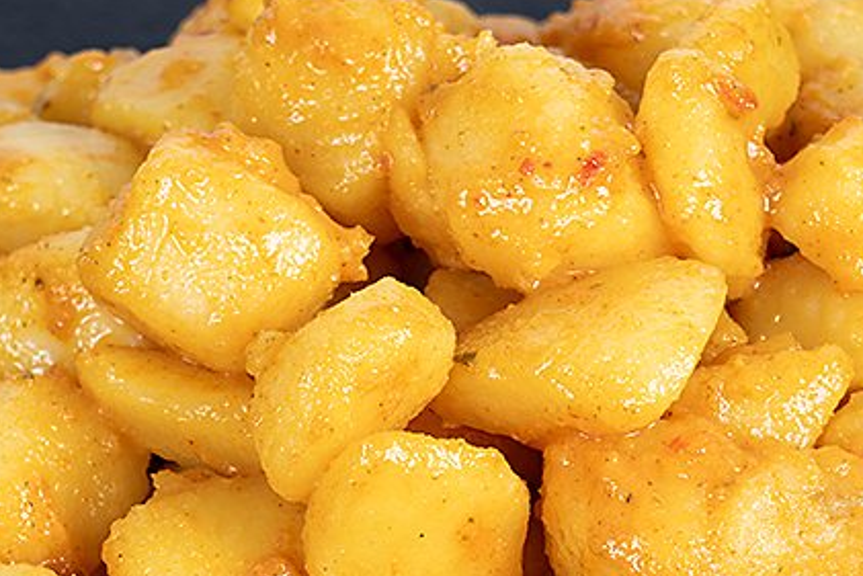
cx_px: 459
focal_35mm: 299
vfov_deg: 4.6
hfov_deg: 6.9
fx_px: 7170
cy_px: 445
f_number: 9
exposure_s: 1/160
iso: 100
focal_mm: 105
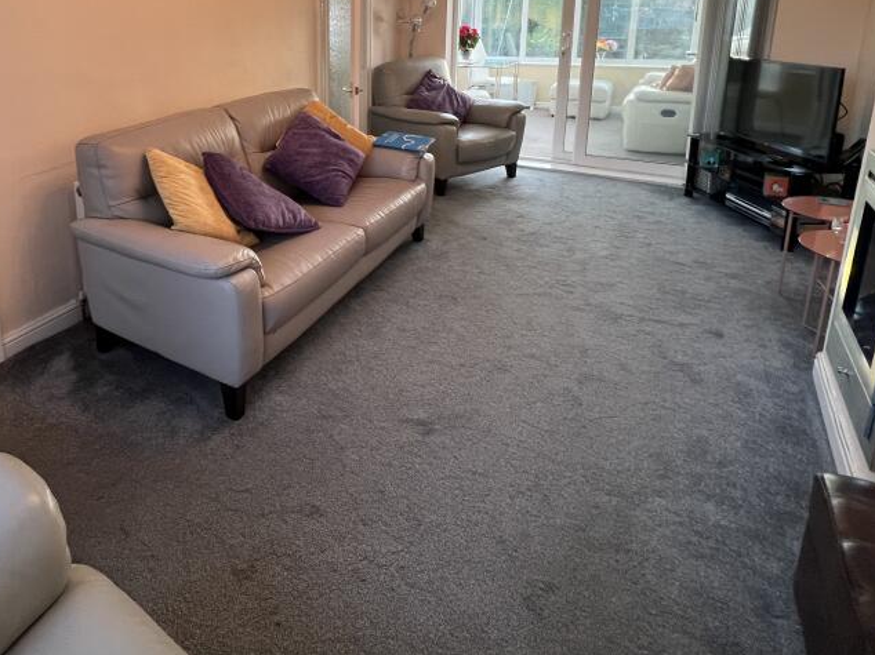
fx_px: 531
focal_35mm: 21
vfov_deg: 58.9
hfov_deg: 75.9
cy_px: 139
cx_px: 275
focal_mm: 1.57
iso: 200
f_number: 1.8
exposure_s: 1/100
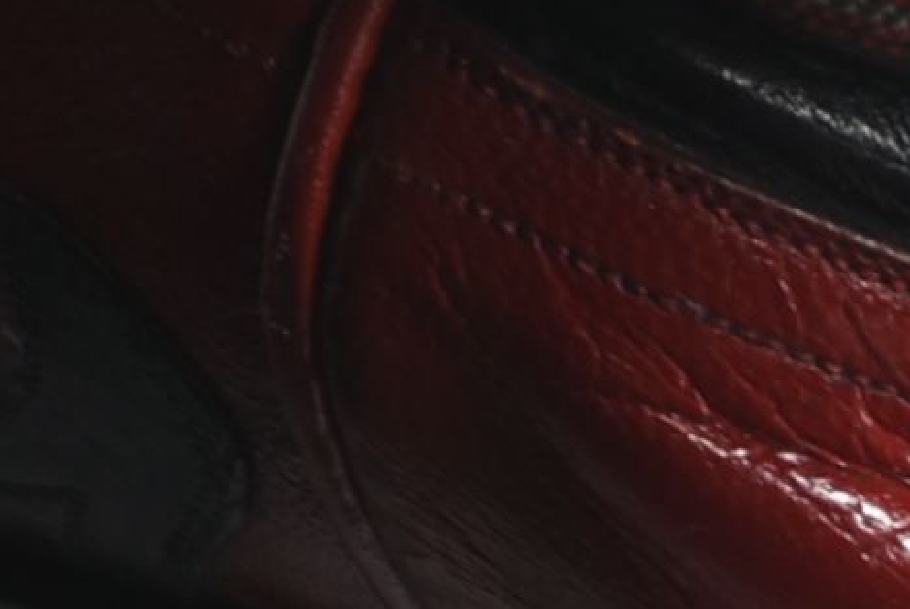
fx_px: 28068
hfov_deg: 1.9
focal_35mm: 1109
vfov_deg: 1.2
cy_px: 1435
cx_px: 1564
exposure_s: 1/125
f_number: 8
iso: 200
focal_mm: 116
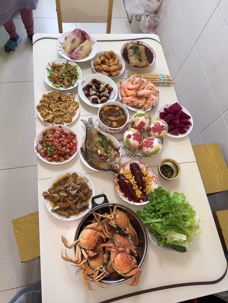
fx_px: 211
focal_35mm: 24
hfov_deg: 56.8
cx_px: 114
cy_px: 152
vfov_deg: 71.6
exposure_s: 1/60
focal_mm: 6.76
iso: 320
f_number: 1.78
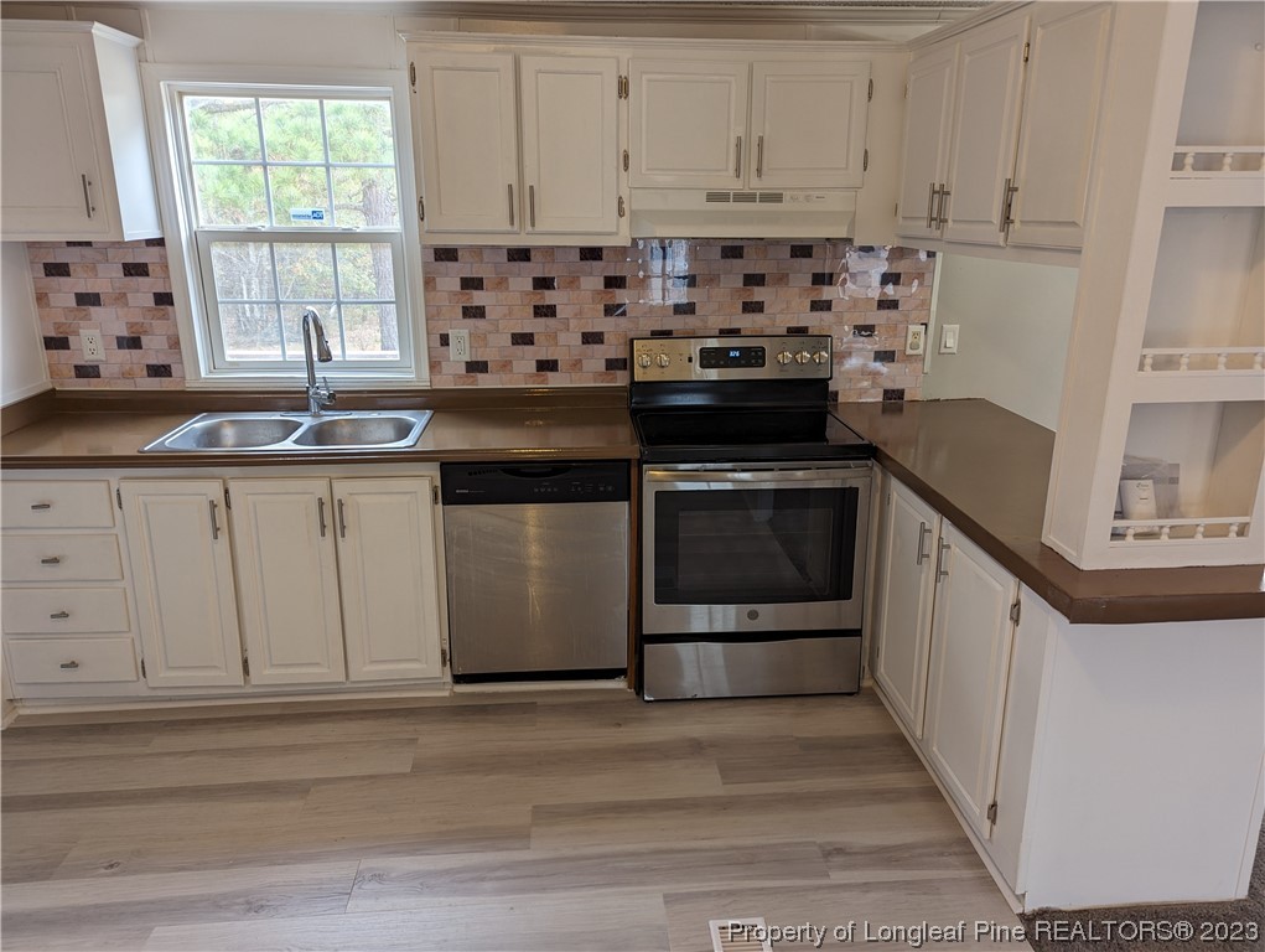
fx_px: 878
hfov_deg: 71.5
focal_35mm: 24
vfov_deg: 56.9
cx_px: 632
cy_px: 476
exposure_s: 1/40
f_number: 1.85
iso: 37
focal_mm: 6.81
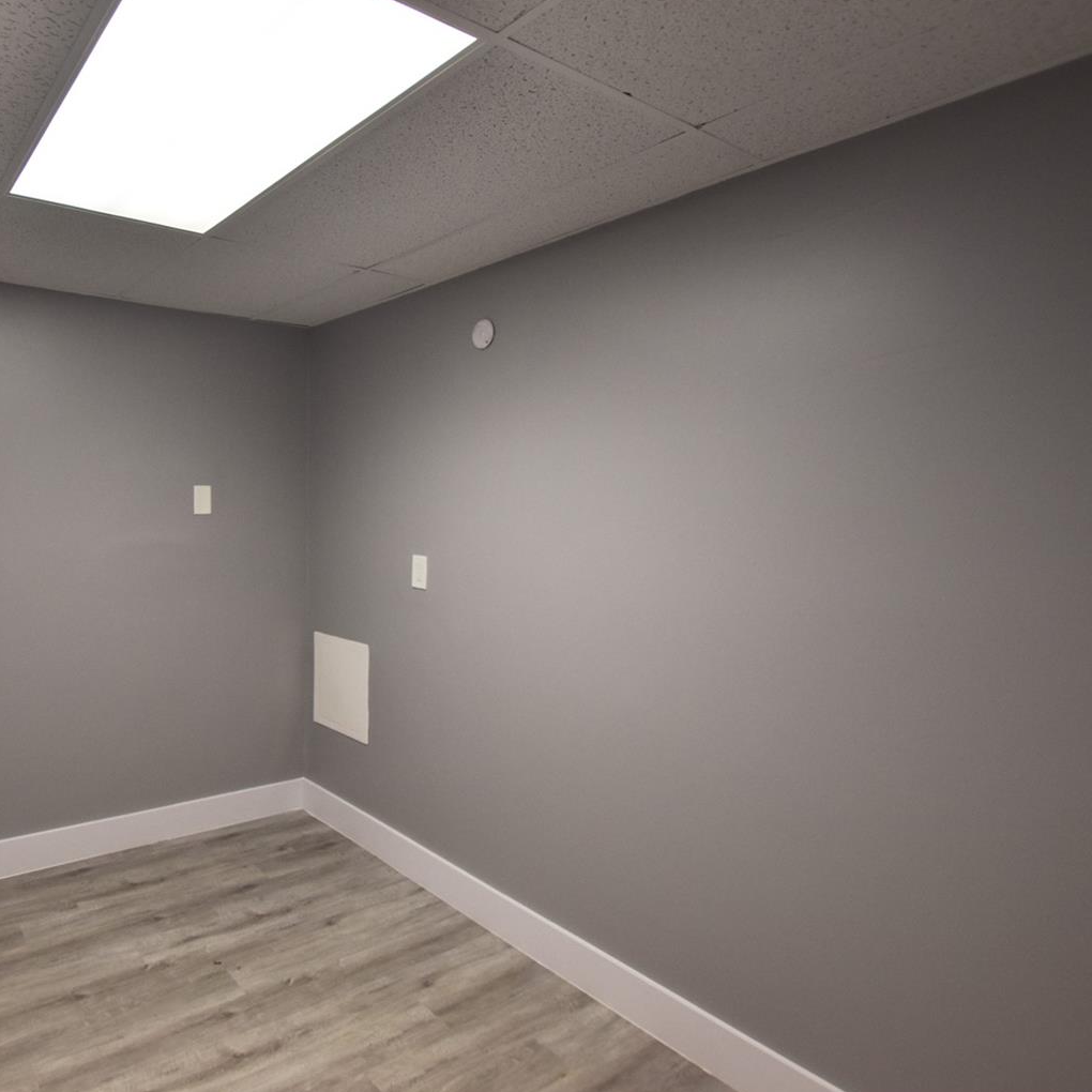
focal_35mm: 20
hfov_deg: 70.9
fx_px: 714
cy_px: 529
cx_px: 304
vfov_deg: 74.8
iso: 400
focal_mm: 10
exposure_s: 1/100
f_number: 5
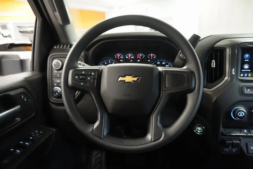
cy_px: 84
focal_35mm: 24
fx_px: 169
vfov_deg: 53.1
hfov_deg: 73.7
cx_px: 126
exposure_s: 1/30
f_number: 3.5
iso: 4000
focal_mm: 16
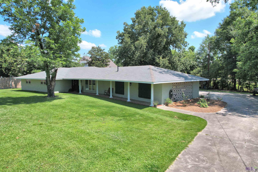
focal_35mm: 22
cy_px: 86
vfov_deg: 57.2
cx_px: 129
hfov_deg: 78.6
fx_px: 158
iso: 100
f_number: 2.8
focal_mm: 8.38
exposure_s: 1/1250
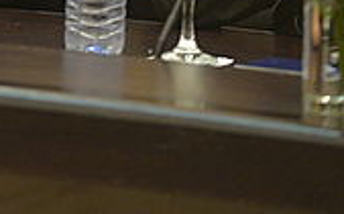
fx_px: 7020
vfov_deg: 1.7
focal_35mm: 750
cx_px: -175
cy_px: -204
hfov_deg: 2.8
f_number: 2.8
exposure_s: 1/160
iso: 2000
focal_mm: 155
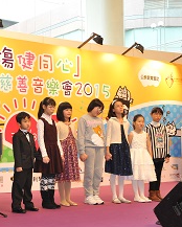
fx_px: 464
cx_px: 19
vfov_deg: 27.5
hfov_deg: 21.7
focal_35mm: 69
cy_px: 120
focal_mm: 40
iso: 400
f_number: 5.6
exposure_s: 1/50
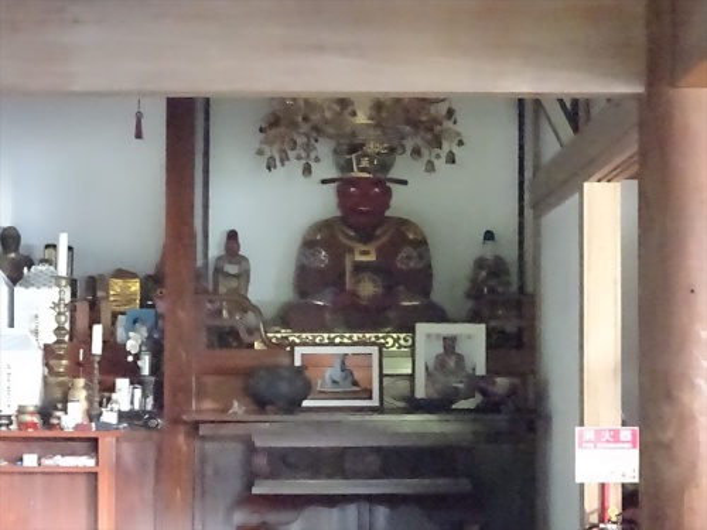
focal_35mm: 85
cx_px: 354
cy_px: 265
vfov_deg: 17.4
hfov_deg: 23.0
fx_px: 1736
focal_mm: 14.54
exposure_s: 1/6
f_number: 5
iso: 8000
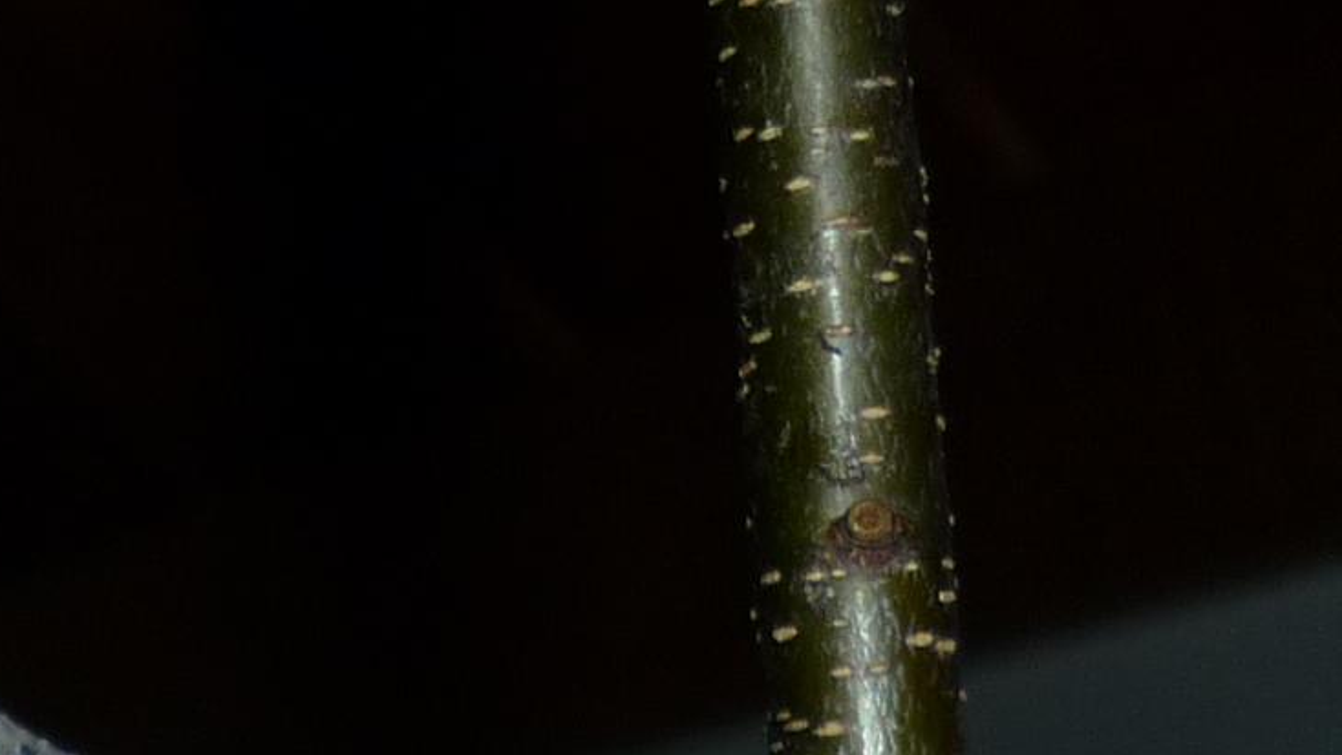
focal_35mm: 128
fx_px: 4555
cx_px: -506
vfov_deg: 8.8
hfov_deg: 15.7
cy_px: 1641
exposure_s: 1/60
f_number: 2.8
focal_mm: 5.5
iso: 100
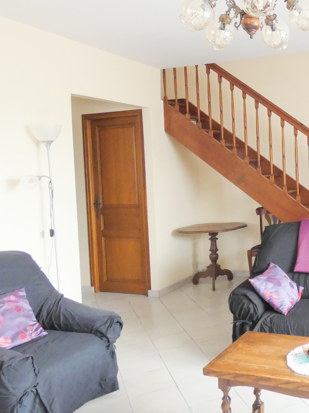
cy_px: 182
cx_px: 287
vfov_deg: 51.2
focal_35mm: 36
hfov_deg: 36.8
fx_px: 428
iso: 250
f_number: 2.8
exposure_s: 1/60
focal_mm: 3.6
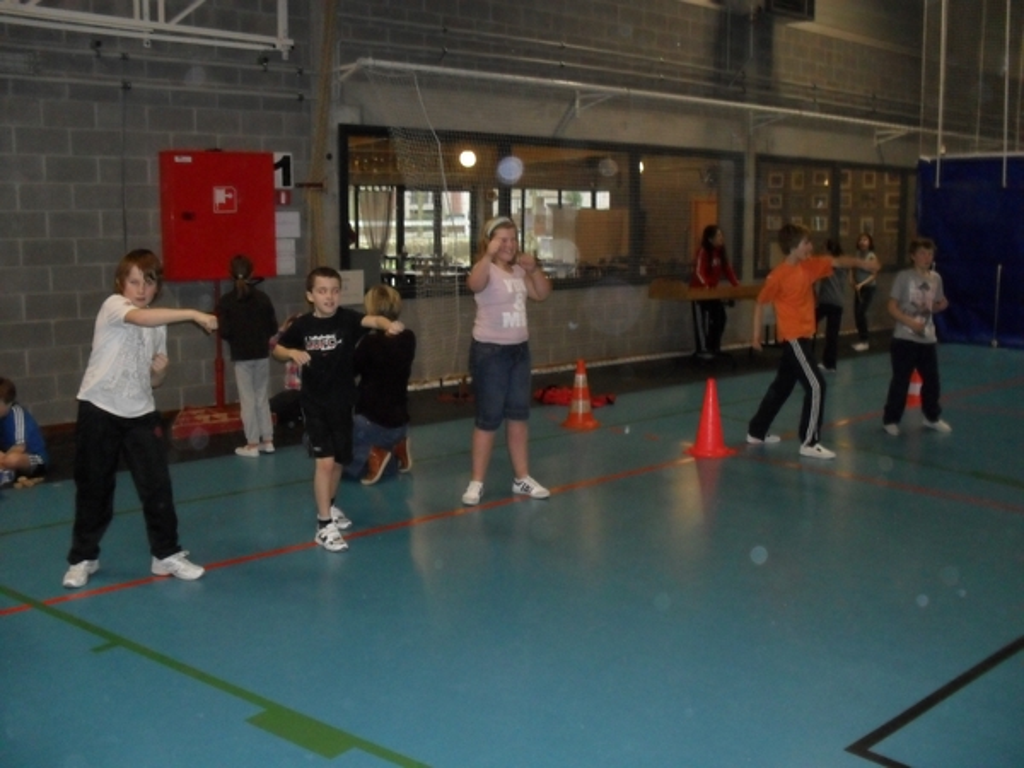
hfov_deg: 52.6
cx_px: 512
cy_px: 384
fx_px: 1035
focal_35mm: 35
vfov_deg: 40.7
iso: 320
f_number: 3.2
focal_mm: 6.3
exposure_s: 1/45
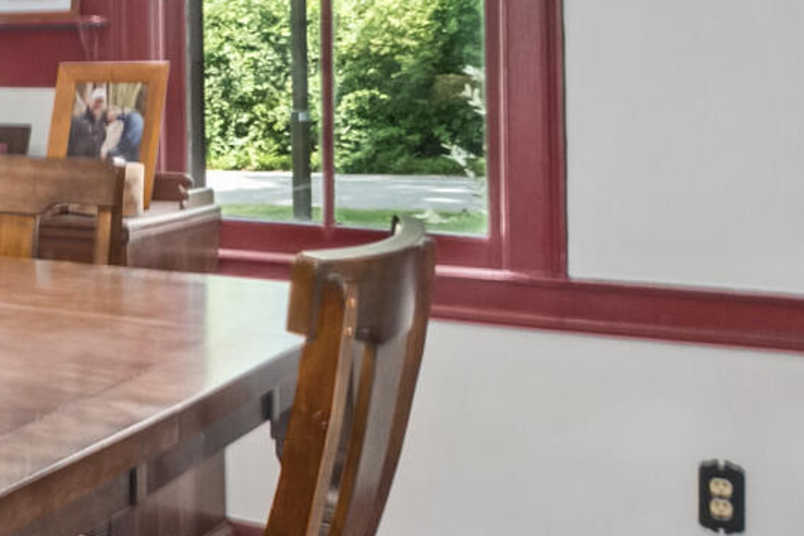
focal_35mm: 67
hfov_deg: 22.1
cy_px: 99
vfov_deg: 20.1
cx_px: -537
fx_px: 1496
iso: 640
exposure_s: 1.3
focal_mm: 8
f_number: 8
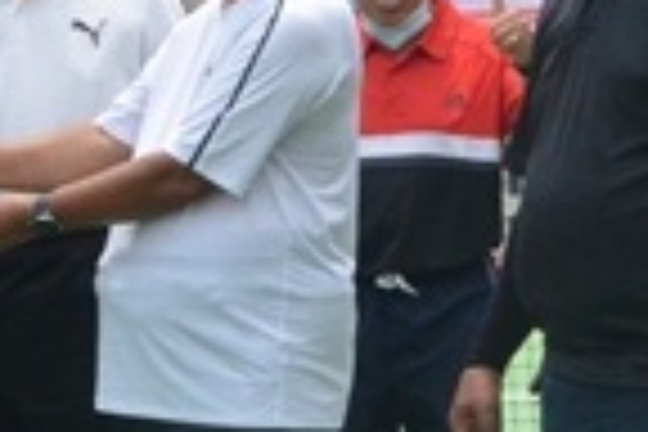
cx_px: -382
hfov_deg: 11.3
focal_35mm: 173
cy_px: 549
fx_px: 3114
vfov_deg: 7.8
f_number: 14
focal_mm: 26
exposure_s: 1/800
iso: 2000
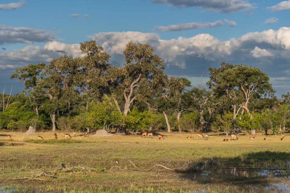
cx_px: 145
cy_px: 98
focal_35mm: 83
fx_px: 669
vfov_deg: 16.5
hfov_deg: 24.5
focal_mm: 80
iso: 1250
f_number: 20
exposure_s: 1/500
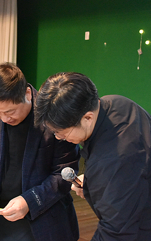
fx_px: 494
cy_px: 120
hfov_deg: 17.0
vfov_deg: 27.5
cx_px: -2
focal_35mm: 75
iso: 7200
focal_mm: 42
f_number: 4.5
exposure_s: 1/125
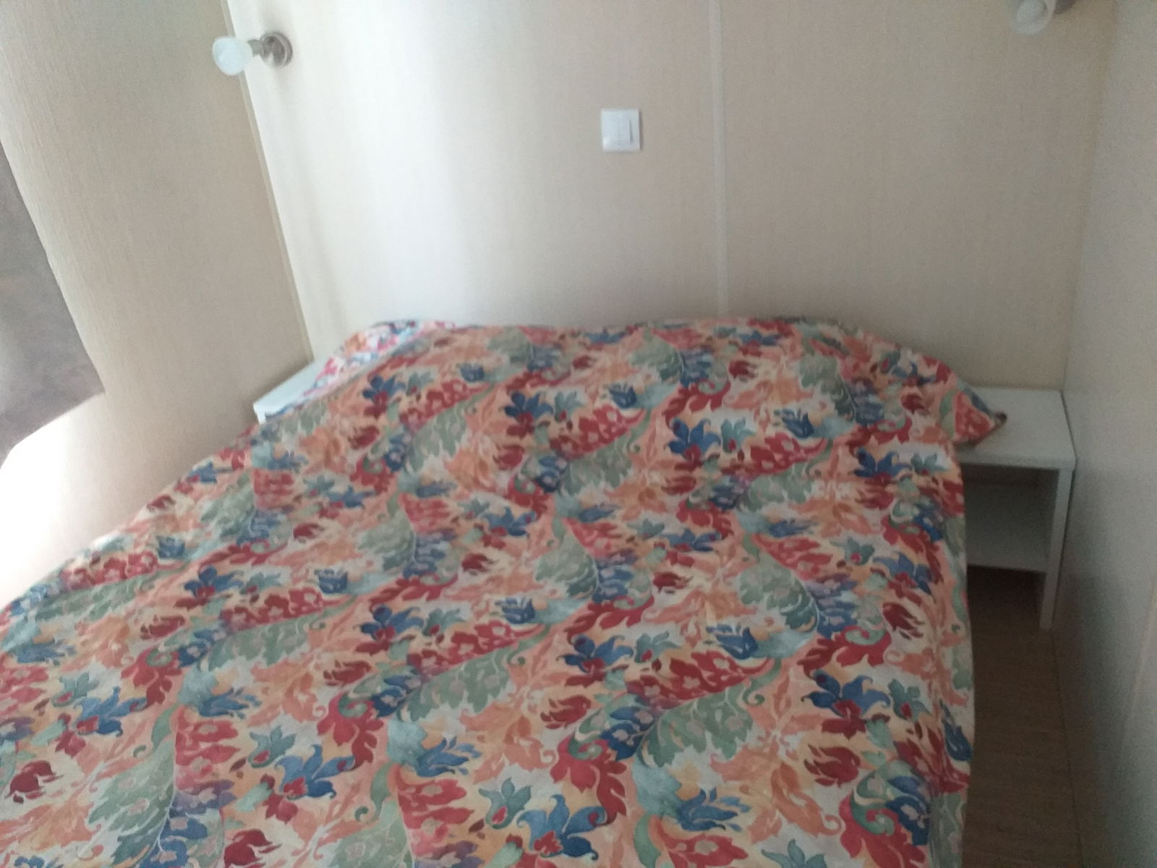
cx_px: 578
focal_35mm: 27
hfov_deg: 65.3
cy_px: 434
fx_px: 902
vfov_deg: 51.4
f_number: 1.9
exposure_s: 1/25
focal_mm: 3.6
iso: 200
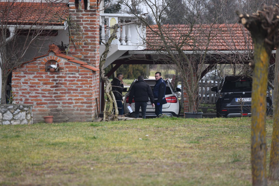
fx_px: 1550
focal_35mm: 200
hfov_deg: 10.3
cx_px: 140
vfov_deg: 6.9
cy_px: 93
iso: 400
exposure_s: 1/500
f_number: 5
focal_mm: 200
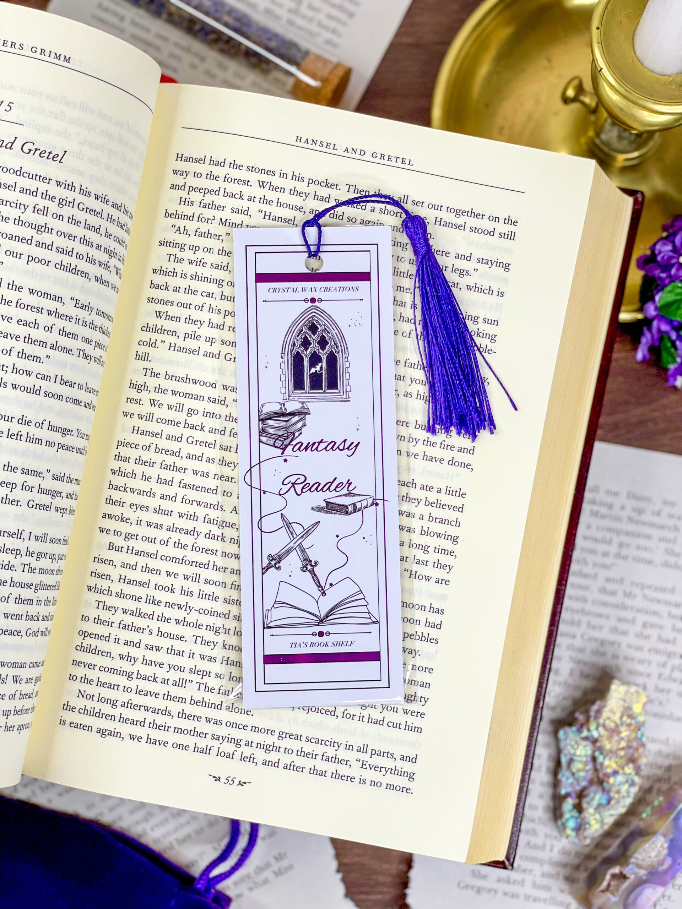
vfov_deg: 36.8
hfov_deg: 28.0
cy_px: 454
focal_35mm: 52
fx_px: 1366
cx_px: 341
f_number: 2
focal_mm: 6
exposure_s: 1/100
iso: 80
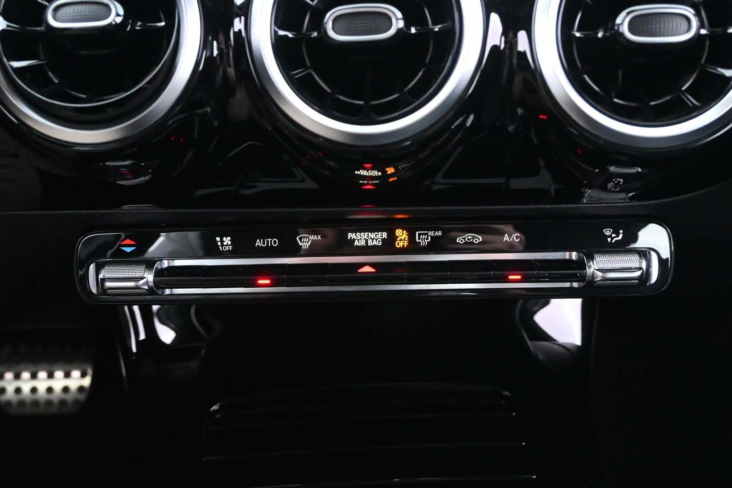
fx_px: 701
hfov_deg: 55.1
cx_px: 366
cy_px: 244
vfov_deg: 38.4
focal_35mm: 34
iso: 6400
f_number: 5
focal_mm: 23
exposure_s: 1/10
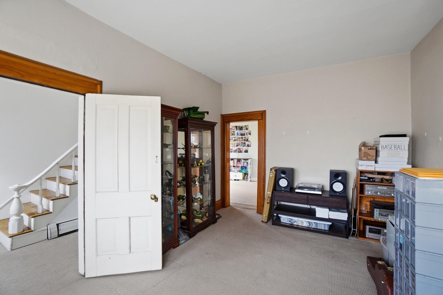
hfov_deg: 100.4
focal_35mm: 15
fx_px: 184
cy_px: 148
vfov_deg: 77.2
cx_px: 222
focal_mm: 10
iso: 100
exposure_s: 1/125
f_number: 4
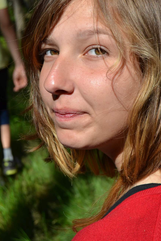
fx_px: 523
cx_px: 87
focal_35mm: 78
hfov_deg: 17.5
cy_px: 115
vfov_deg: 26.0
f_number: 6.3
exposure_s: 1/1600
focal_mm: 34
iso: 400
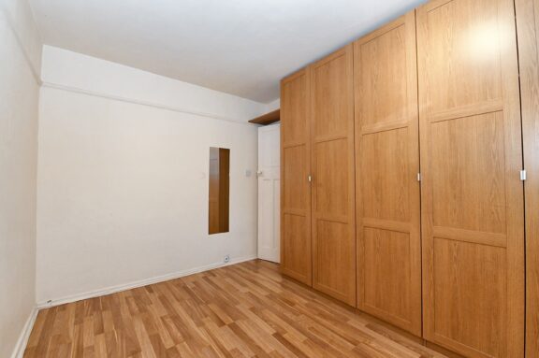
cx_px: 270
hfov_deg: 100.4
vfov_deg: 77.2
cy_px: 179
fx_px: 224
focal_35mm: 15
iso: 2000
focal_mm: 15
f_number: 10
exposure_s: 1/60
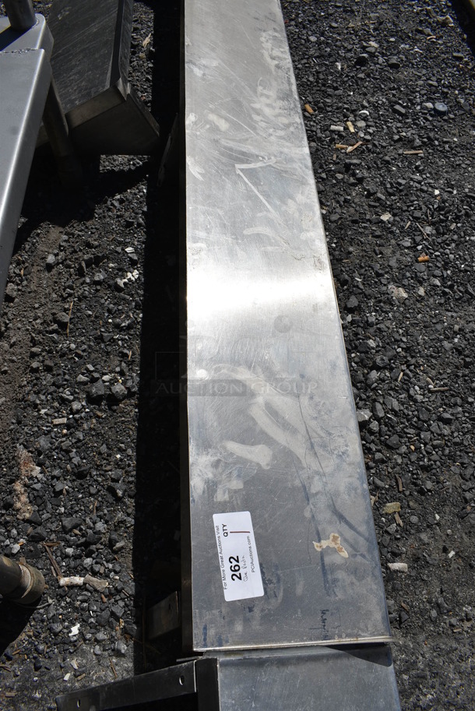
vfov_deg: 67.3
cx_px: 238
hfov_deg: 48.0
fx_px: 534
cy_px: 356
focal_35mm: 27
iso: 100
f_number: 13
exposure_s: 1/640
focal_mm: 18
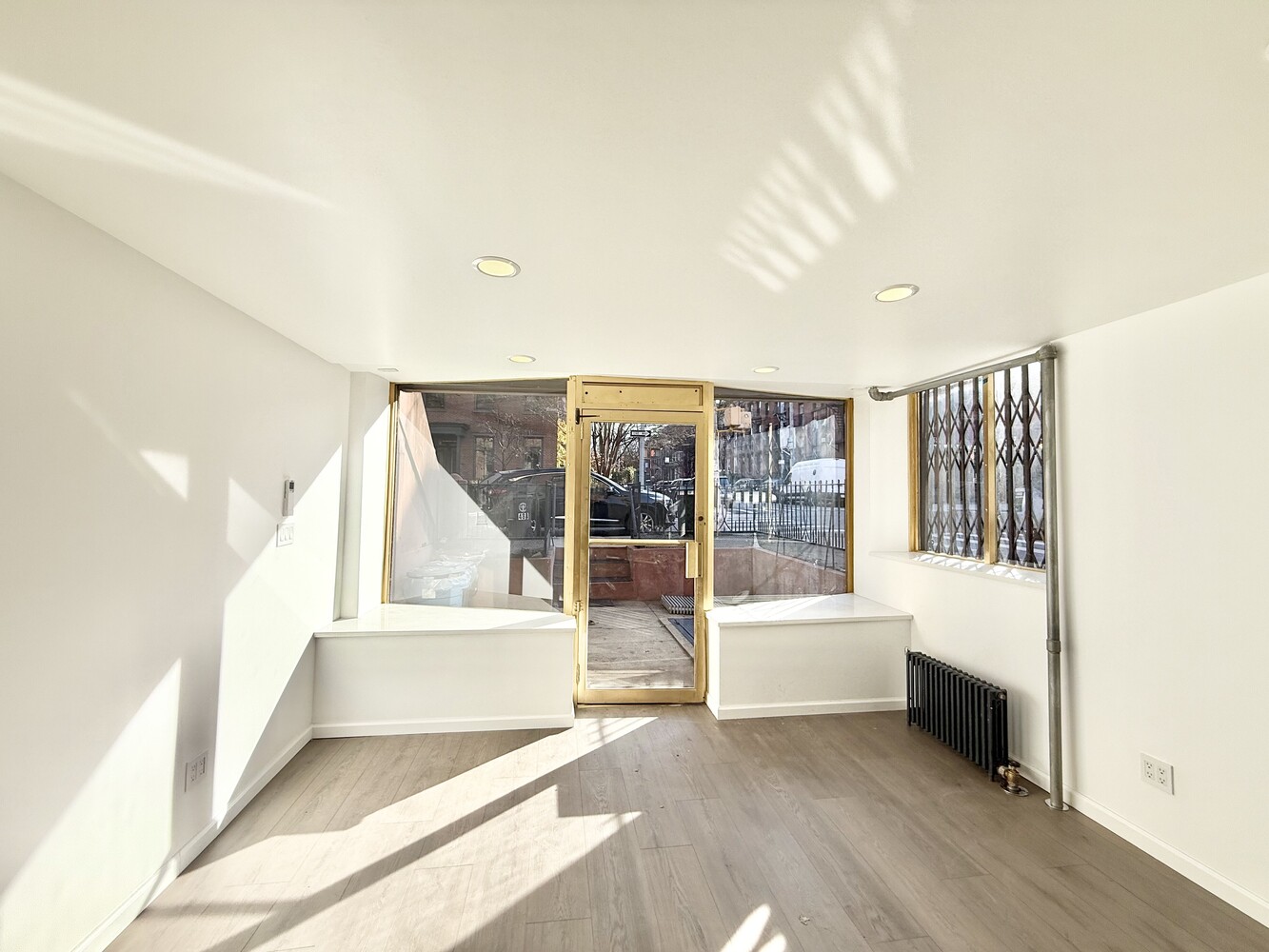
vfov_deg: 85.7
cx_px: 634
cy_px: 476
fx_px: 513
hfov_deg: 102.1
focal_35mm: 14
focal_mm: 2.22
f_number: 2.2
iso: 64
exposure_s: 1/1050
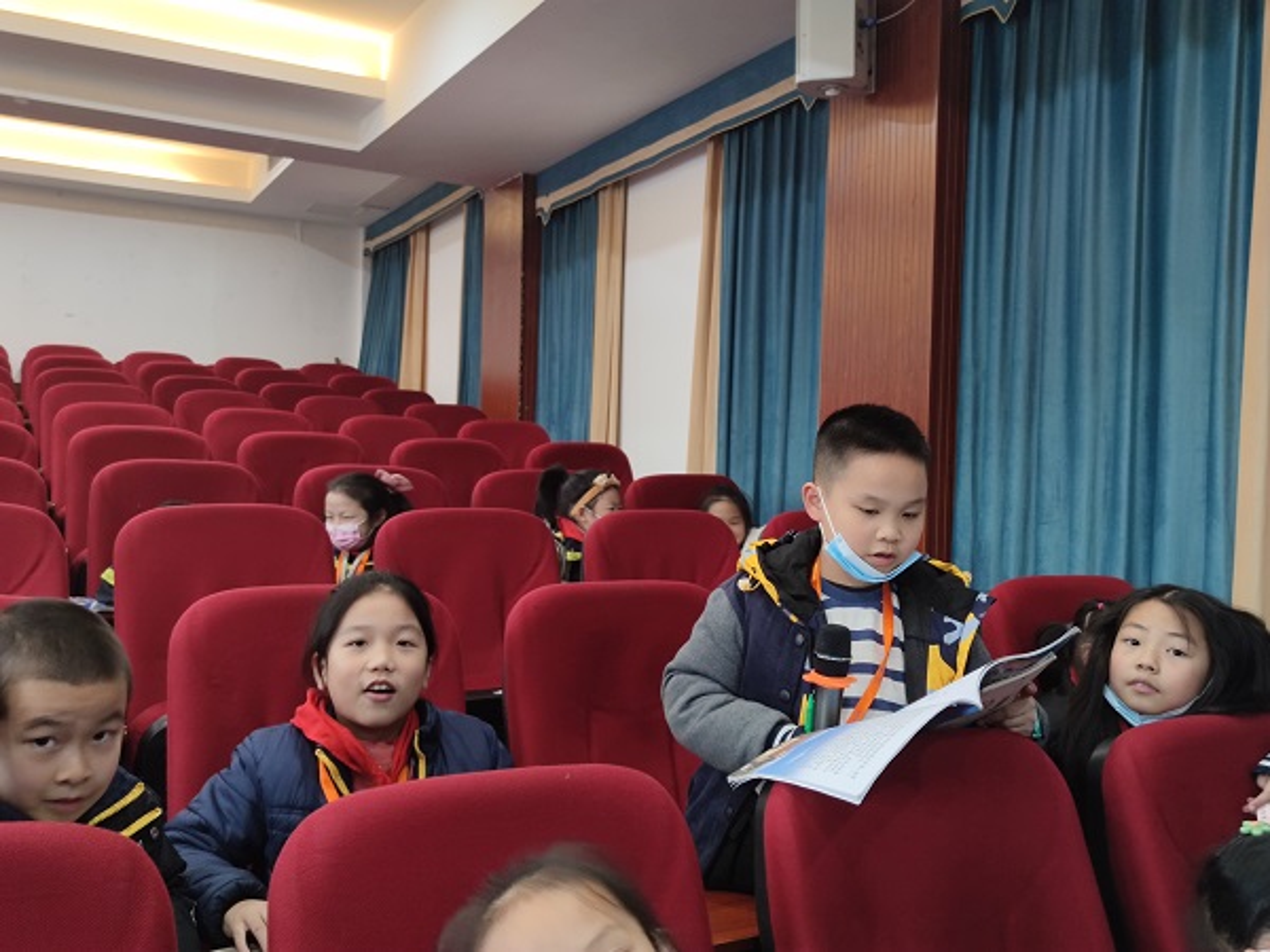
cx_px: 635
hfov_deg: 56.8
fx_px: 1174
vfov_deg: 44.2
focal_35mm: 32
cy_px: 476
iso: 328
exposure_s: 1/50
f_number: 1.69
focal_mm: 6.72
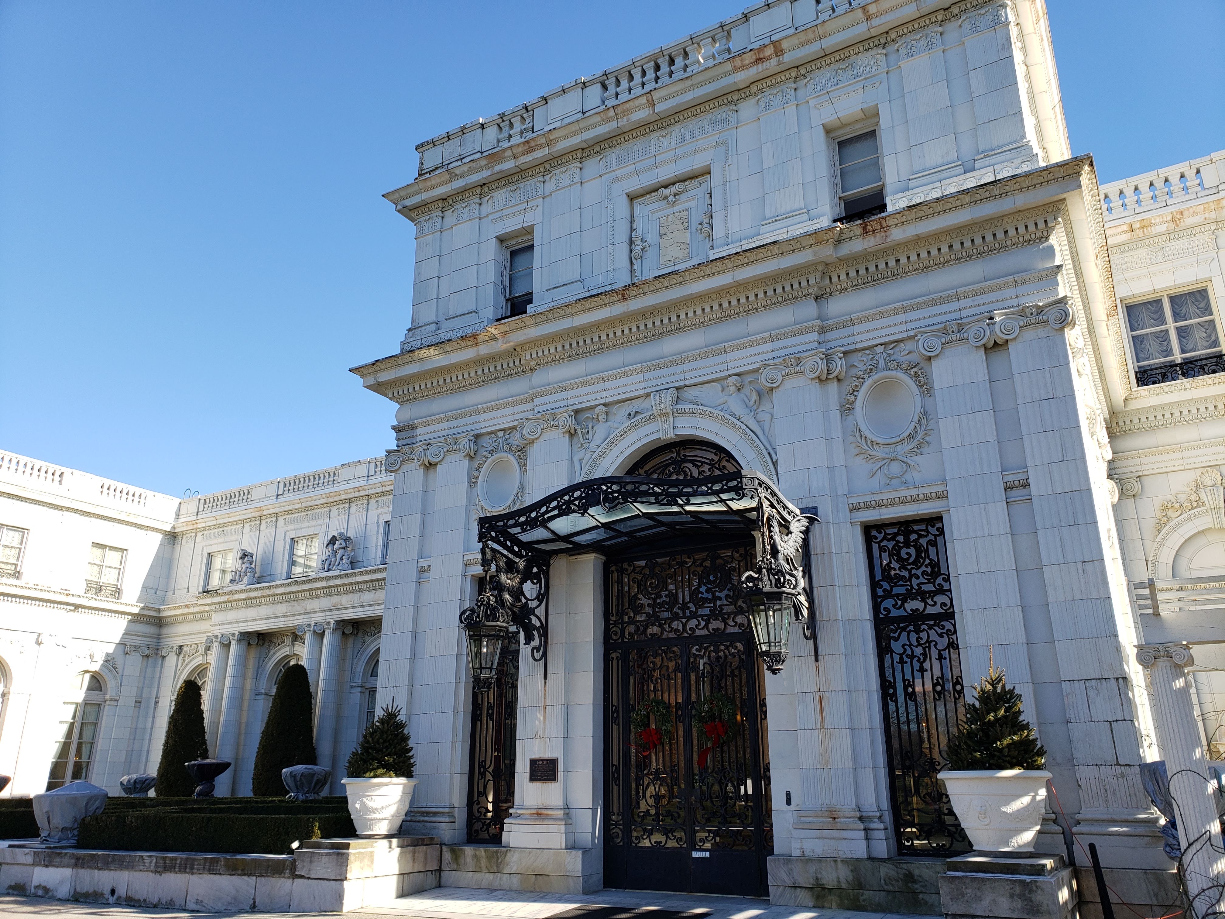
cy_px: 460
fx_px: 920
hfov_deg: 67.3
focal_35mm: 26
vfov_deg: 53.1
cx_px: 612
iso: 50
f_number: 2.4
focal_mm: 4.3
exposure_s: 1/634
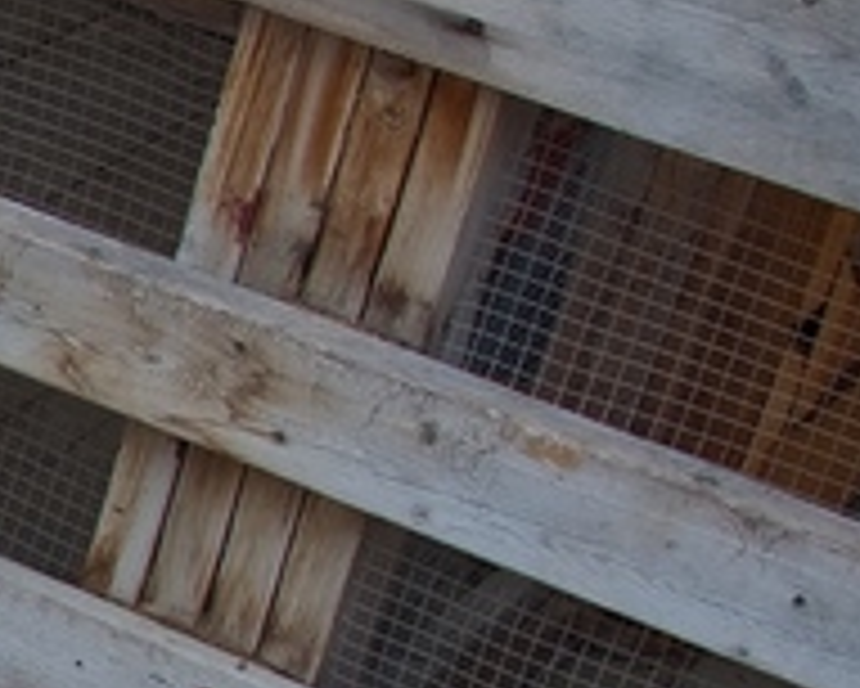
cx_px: -1418
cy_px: 809
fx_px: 3845
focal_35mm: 151
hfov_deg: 10.4
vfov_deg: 10.1
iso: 100
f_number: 7.1
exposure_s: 1/200
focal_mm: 24
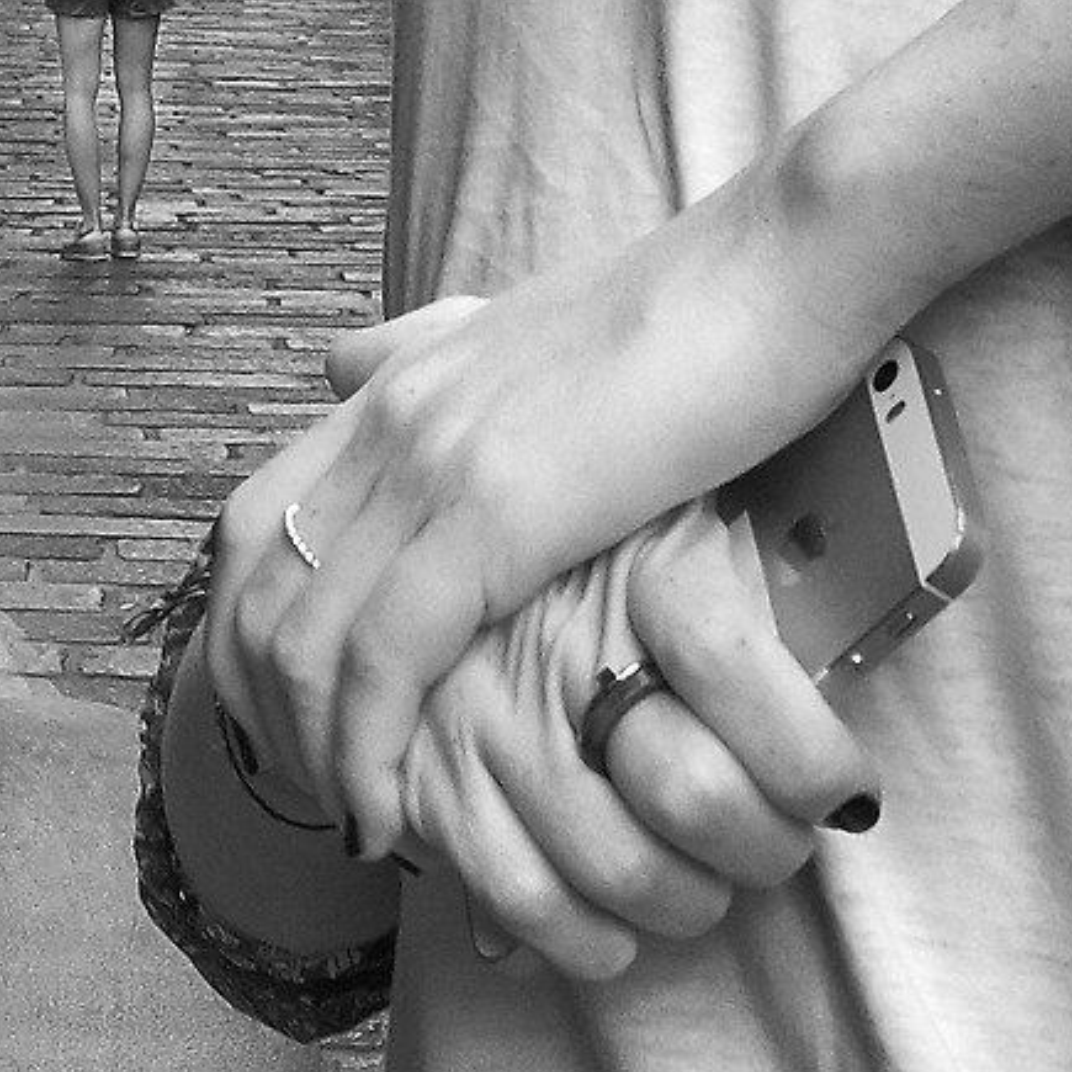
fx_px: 5746
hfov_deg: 10.5
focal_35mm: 164
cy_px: -269
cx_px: -175
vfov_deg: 10.5
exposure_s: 1/125
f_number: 11
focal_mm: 23
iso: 1600
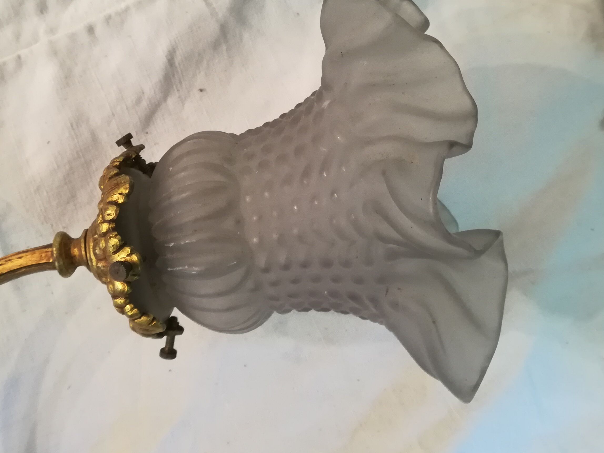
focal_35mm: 37
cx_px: 236
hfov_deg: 49.8
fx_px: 646
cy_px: 169
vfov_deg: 38.4
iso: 320
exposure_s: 1/33.3
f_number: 2.2
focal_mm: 3.83
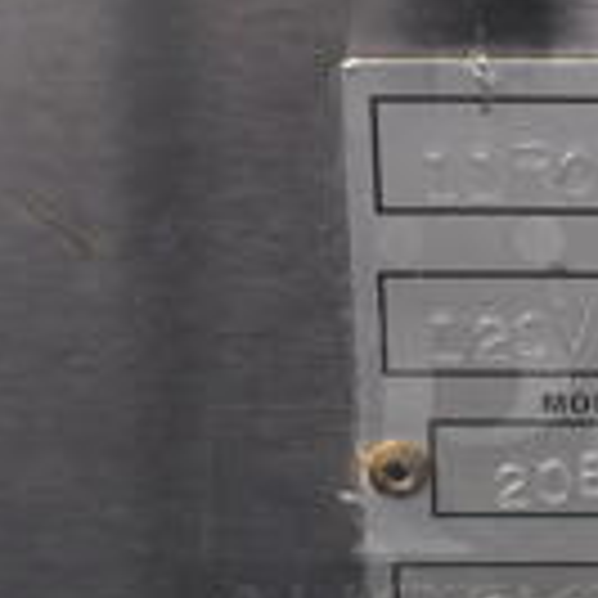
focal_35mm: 105
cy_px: 423
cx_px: 679
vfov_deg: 16.5
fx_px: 2052
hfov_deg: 16.0
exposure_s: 1/60
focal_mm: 18
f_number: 4
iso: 2500
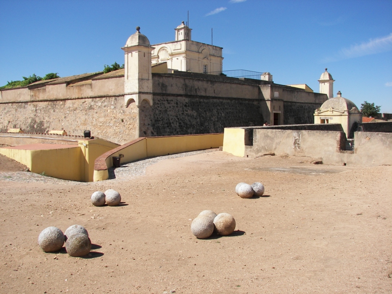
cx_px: 196
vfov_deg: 39.7
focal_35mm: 36
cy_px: 147
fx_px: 408
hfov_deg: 51.4
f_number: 4
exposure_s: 1/640
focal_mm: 6
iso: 50
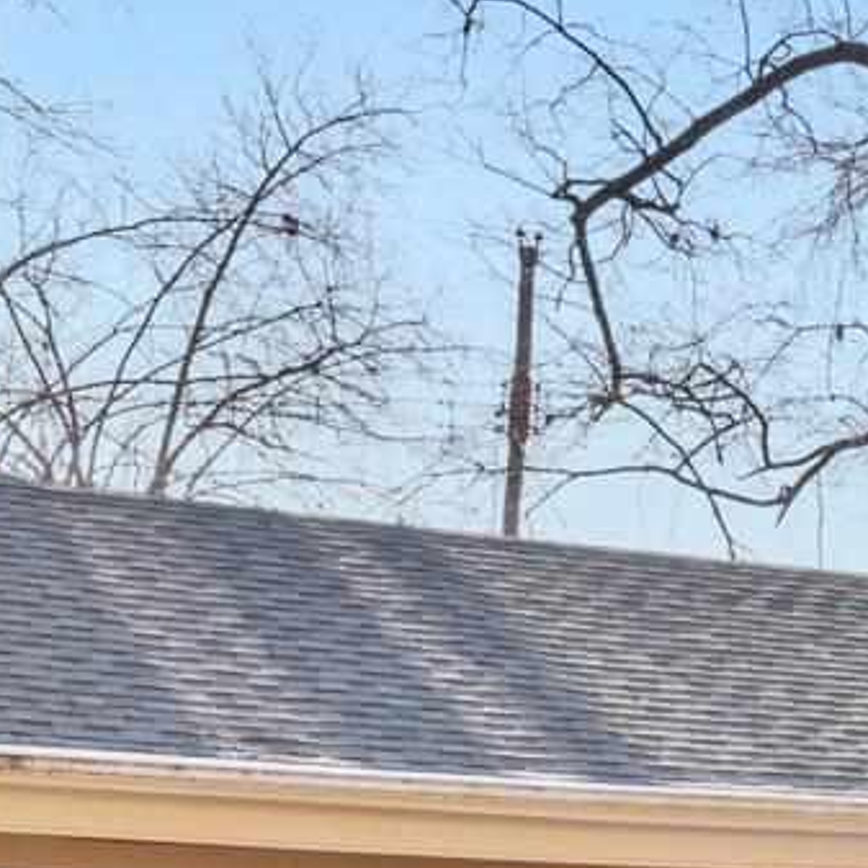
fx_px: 3035
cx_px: 1994
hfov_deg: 13.0
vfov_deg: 15.6
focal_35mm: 107
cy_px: 1068
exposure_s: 1/60
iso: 200
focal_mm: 11.3
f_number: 9
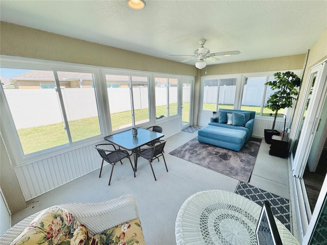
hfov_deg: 102.1
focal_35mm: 14
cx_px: 164
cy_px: 122
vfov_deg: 85.7
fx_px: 132
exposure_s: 1/362
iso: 40
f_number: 2.2
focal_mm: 2.22
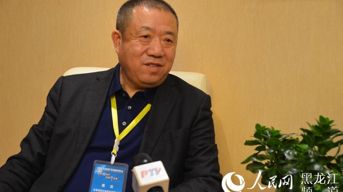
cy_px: 91
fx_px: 809
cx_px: 171
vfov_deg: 13.6
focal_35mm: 89
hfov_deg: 23.9
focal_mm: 56
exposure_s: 1/30
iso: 900
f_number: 4.8
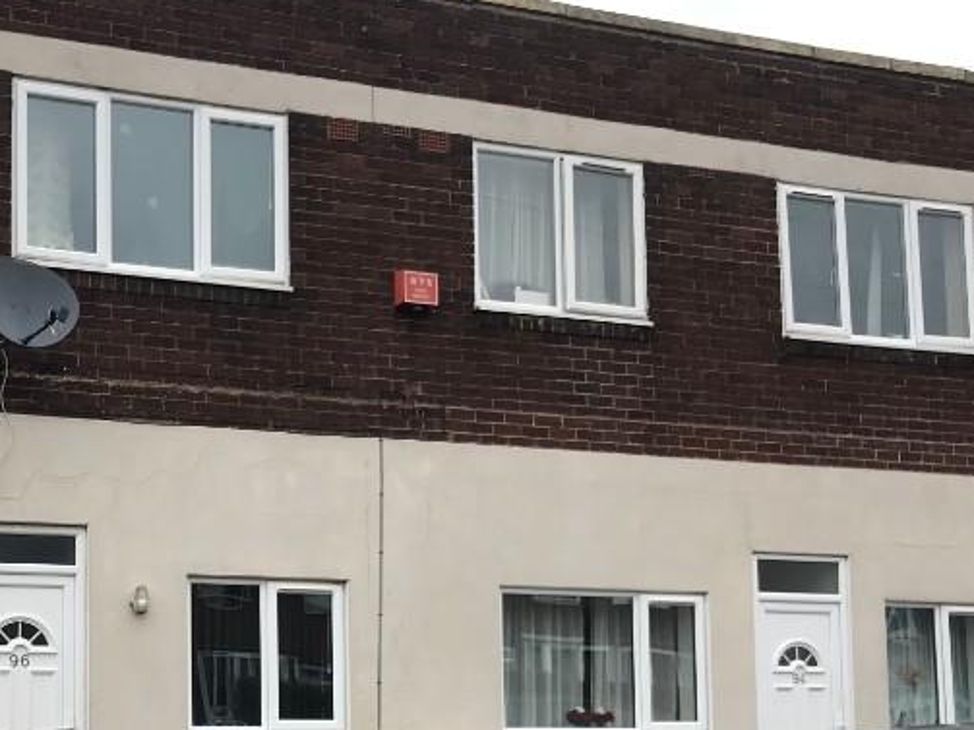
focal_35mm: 57
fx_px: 1603
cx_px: 120
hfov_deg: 32.3
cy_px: 596
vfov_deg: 25.2
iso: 20
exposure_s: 1/156
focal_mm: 3.99
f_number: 1.8
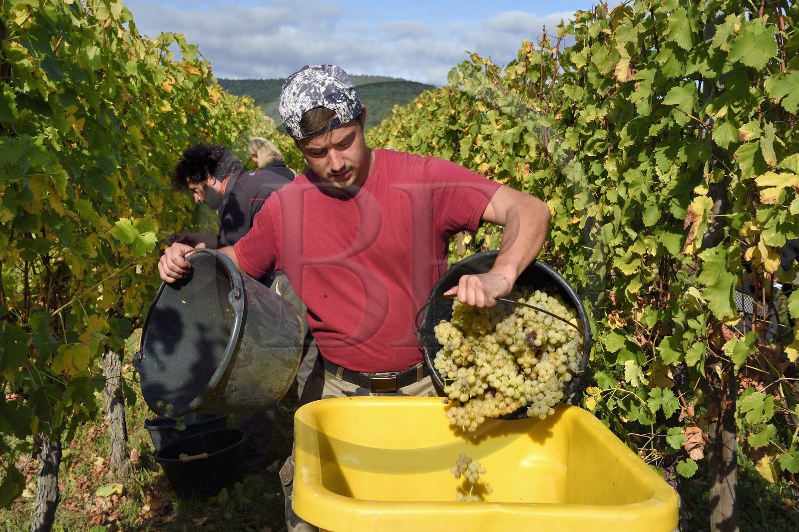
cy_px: 266
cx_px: 400
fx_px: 998
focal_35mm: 45
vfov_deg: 29.9
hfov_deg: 43.6
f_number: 10
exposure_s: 1/400
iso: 200
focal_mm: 45
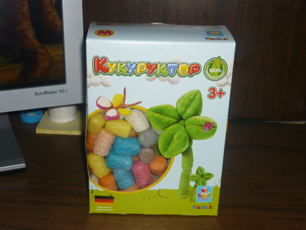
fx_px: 451
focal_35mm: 51
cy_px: 115
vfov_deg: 28.6
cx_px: 153
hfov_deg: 37.5
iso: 100
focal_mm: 8.4
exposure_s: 1/40
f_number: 3.2
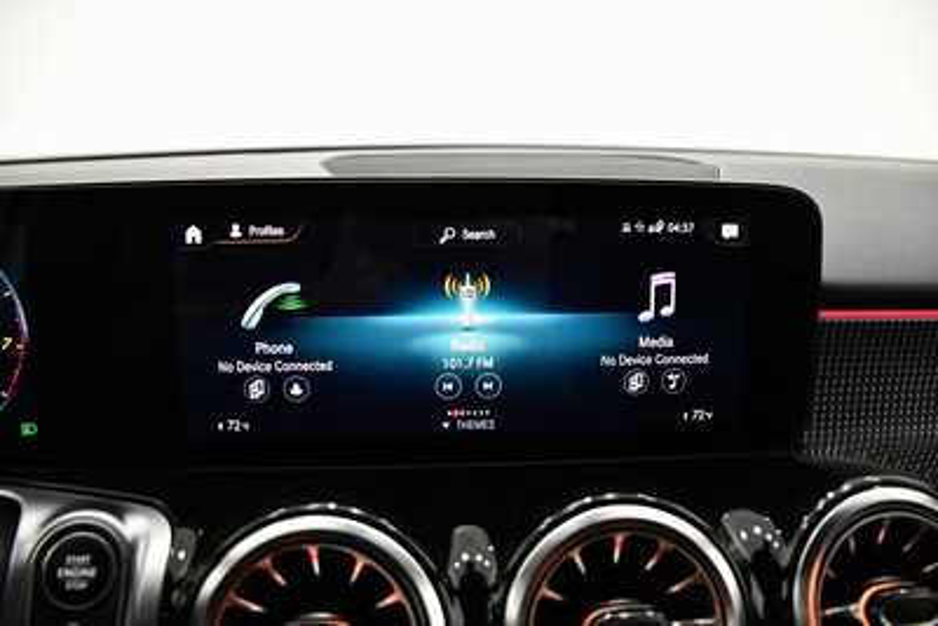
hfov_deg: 67.4
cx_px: 469
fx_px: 704
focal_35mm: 27
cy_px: 313
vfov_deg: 48.0
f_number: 3.5
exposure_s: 1/125
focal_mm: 18
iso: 3200
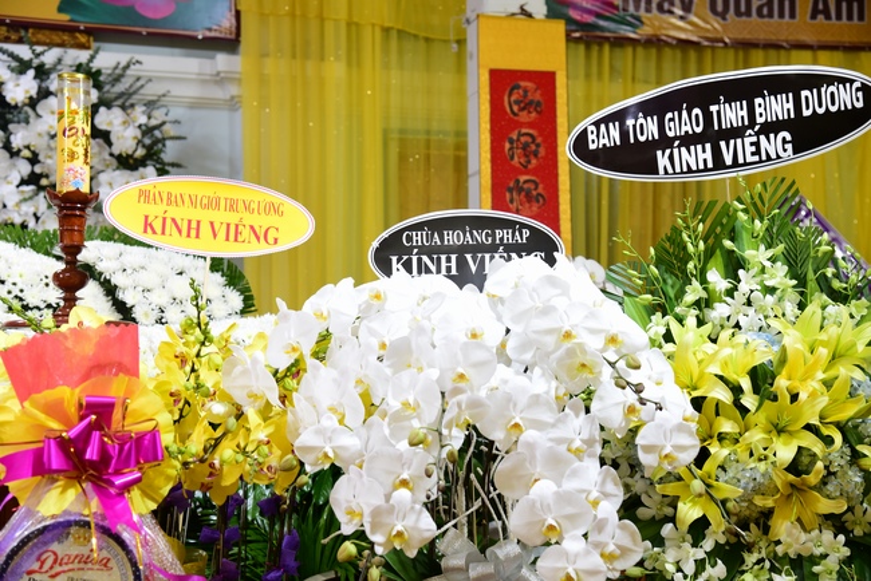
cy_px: 290
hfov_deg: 34.5
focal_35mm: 58
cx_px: 436
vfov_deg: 23.4
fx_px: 1404
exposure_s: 1/40
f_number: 5
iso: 1250
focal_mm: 58
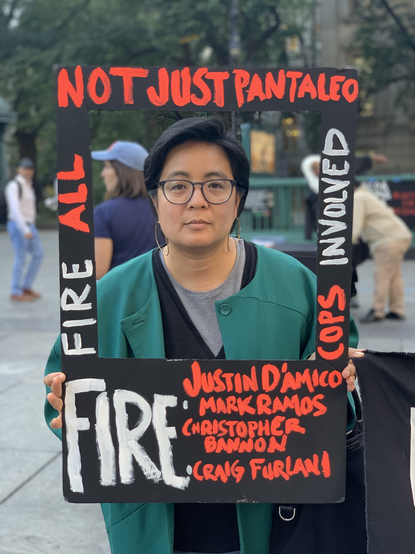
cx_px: 208
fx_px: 831
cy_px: 277
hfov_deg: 28.0
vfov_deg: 36.8
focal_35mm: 52
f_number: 2.4
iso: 80
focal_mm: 6
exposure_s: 1/122
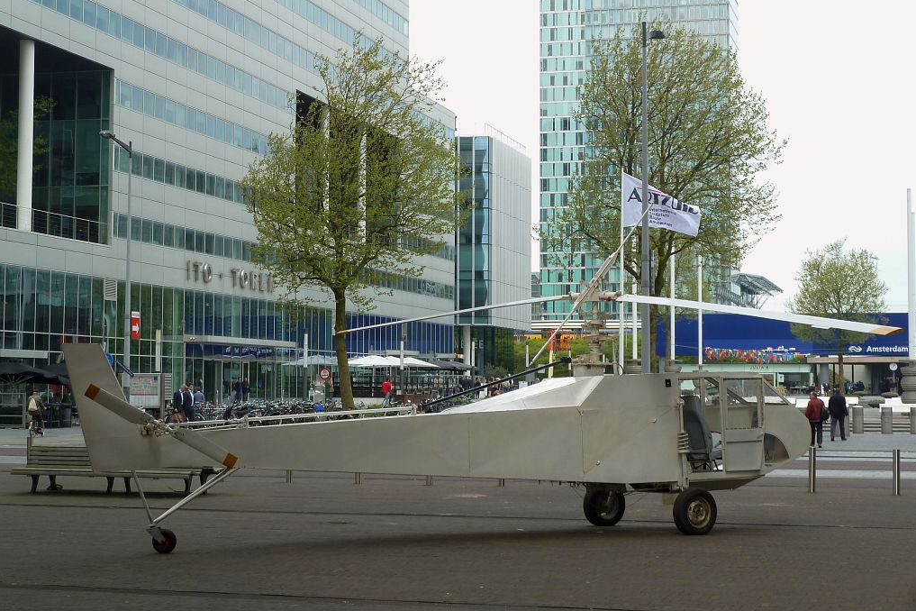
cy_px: 272
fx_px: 1679
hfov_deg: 30.5
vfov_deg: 20.6
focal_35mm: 66
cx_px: 460
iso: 80
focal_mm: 10.3
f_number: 4
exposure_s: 1/160
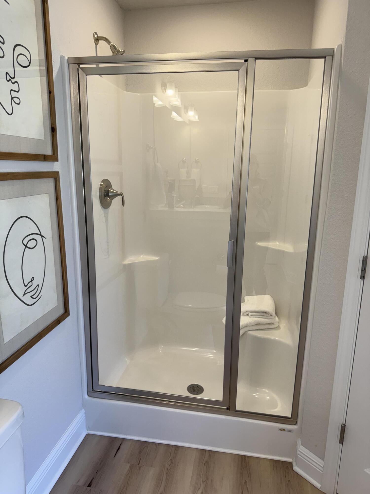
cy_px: 247
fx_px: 342
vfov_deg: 71.6
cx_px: 185
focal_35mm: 24
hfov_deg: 56.8
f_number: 1.78
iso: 64
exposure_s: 1/120
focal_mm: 6.76
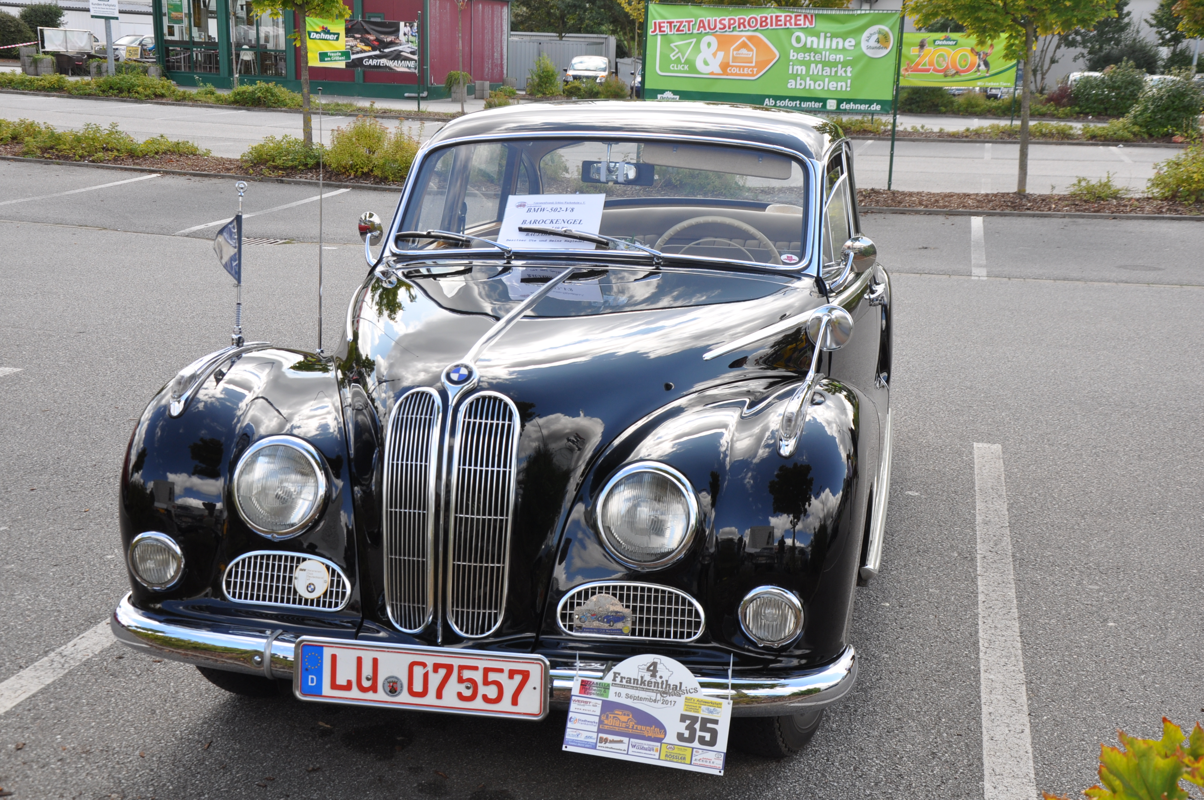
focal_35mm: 45
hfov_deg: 43.7
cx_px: 602
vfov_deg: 29.8
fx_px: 1503
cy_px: 400
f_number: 8
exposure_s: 1/125
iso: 200
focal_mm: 30
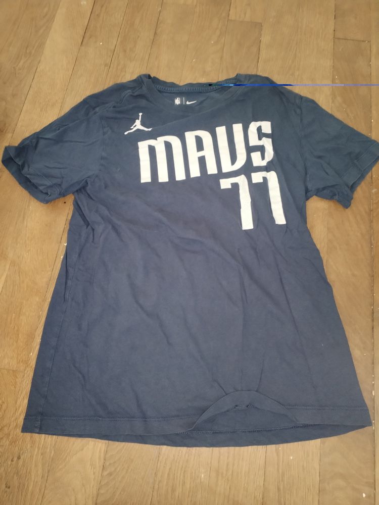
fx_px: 380
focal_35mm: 26
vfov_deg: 67.3
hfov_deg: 53.1
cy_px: 252
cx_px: 190
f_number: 1.8
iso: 799
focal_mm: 4.75
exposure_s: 1/16.8
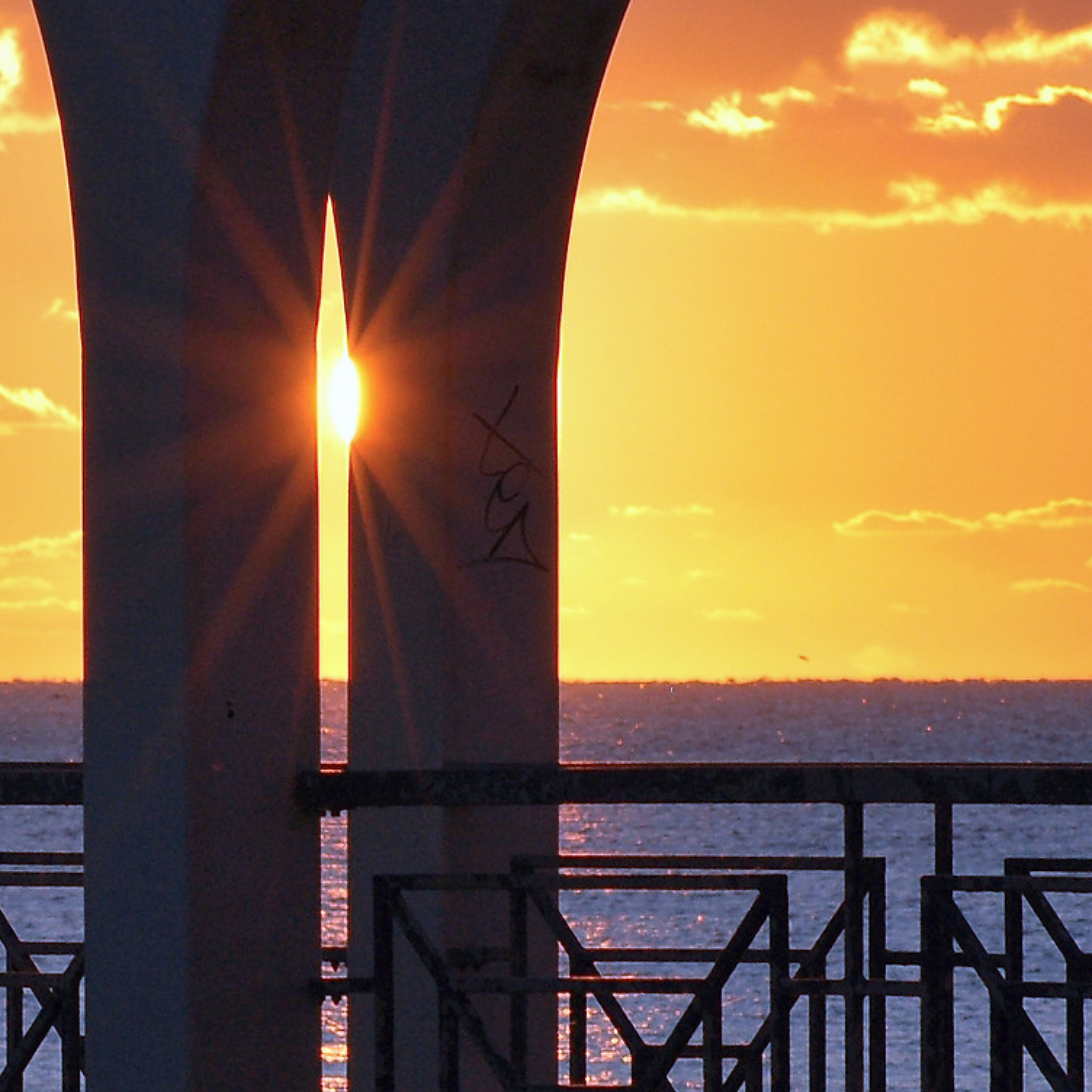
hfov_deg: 2.9
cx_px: 184
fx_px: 21771
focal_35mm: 610
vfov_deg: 2.9
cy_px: 673
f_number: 11
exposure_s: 1/320
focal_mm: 150
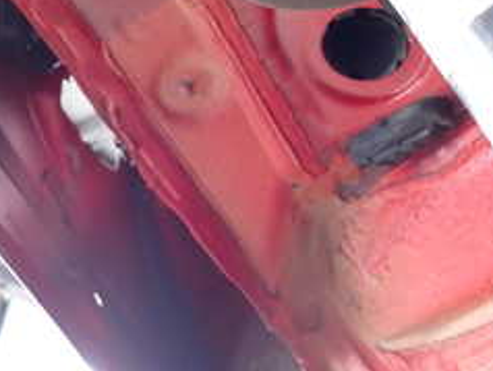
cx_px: 450
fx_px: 898
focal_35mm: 63
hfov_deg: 29.4
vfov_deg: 21.7
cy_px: -73
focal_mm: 4.5
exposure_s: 1/30
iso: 200
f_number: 2
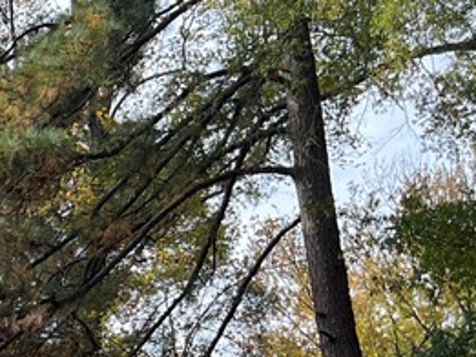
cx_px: -429
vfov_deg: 13.1
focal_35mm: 102
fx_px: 1403
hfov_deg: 15.8
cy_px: 647
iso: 50
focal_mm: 5.7
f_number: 1.5
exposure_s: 1/497
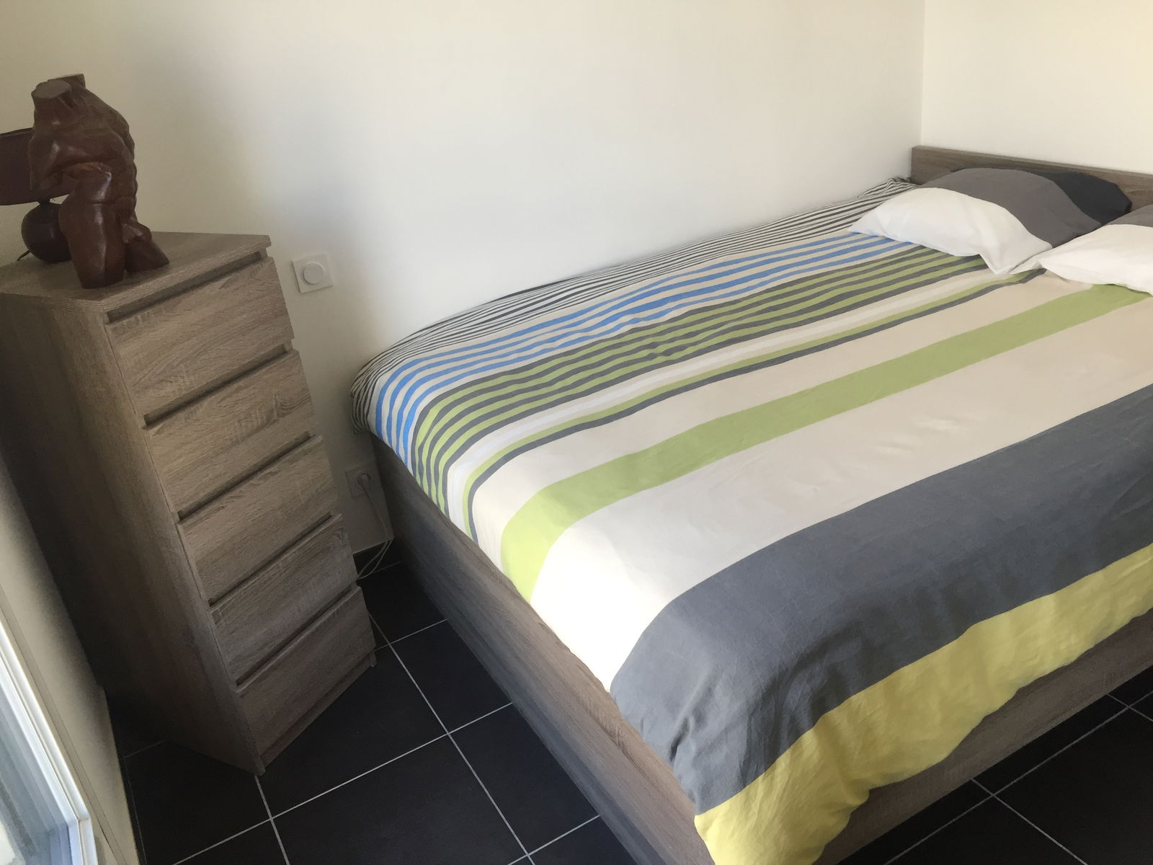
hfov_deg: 61.7
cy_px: 432
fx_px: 966
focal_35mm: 29
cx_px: 576
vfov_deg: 48.2
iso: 32
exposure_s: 1/33
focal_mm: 4.15
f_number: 2.2
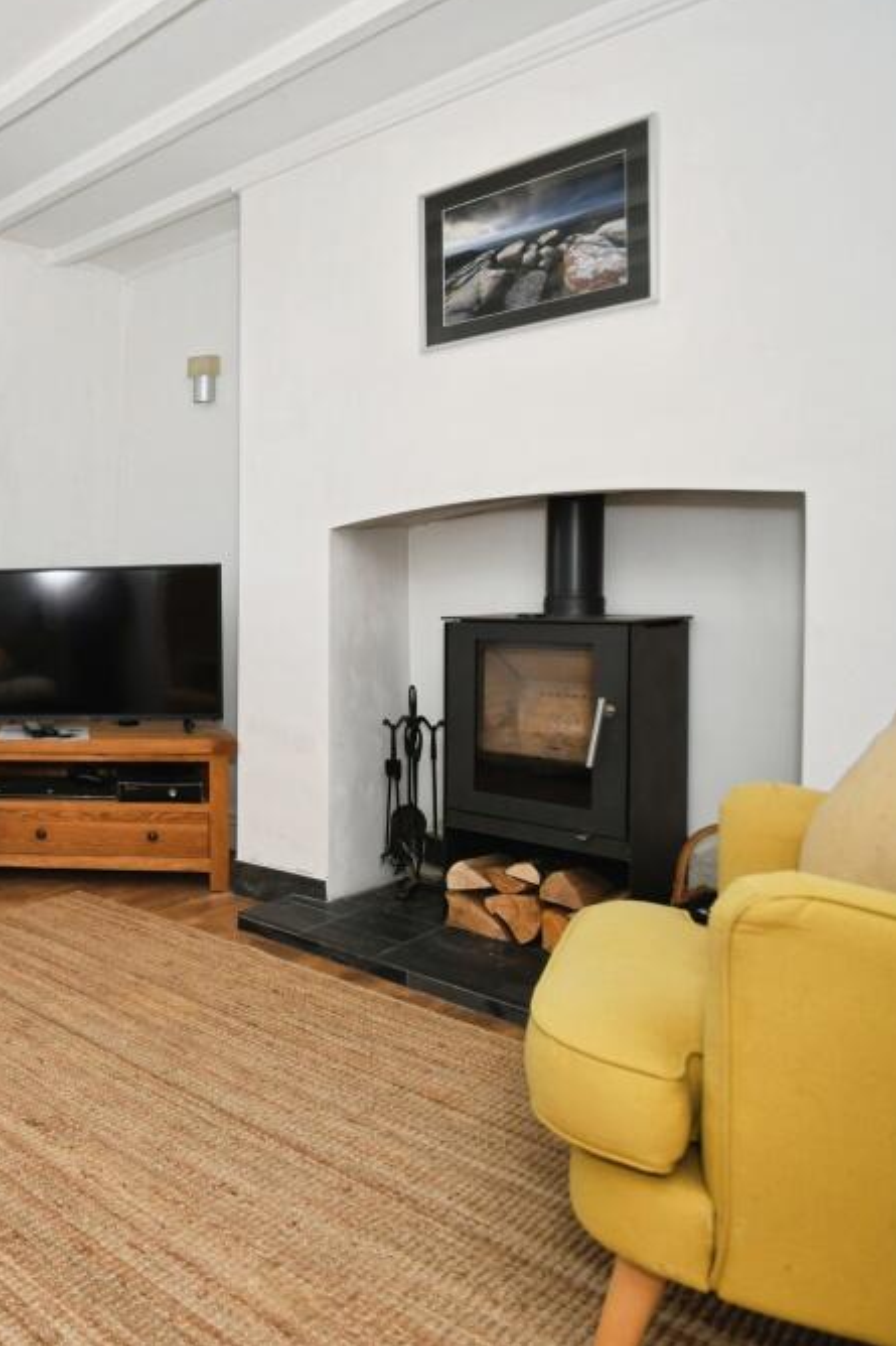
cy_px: 660
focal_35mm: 23
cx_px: -74
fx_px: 859
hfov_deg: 43.5
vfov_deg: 76.1
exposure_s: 1/60
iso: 400
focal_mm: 10
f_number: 8
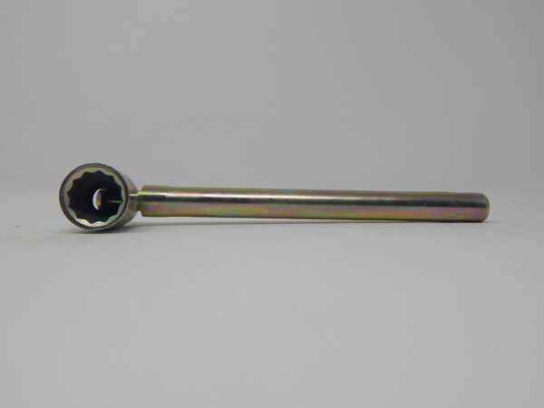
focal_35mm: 31
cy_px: 204
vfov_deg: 45.4
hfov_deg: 58.4
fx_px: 487
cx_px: 272
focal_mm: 5.6
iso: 125
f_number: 3.2
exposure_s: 1/160
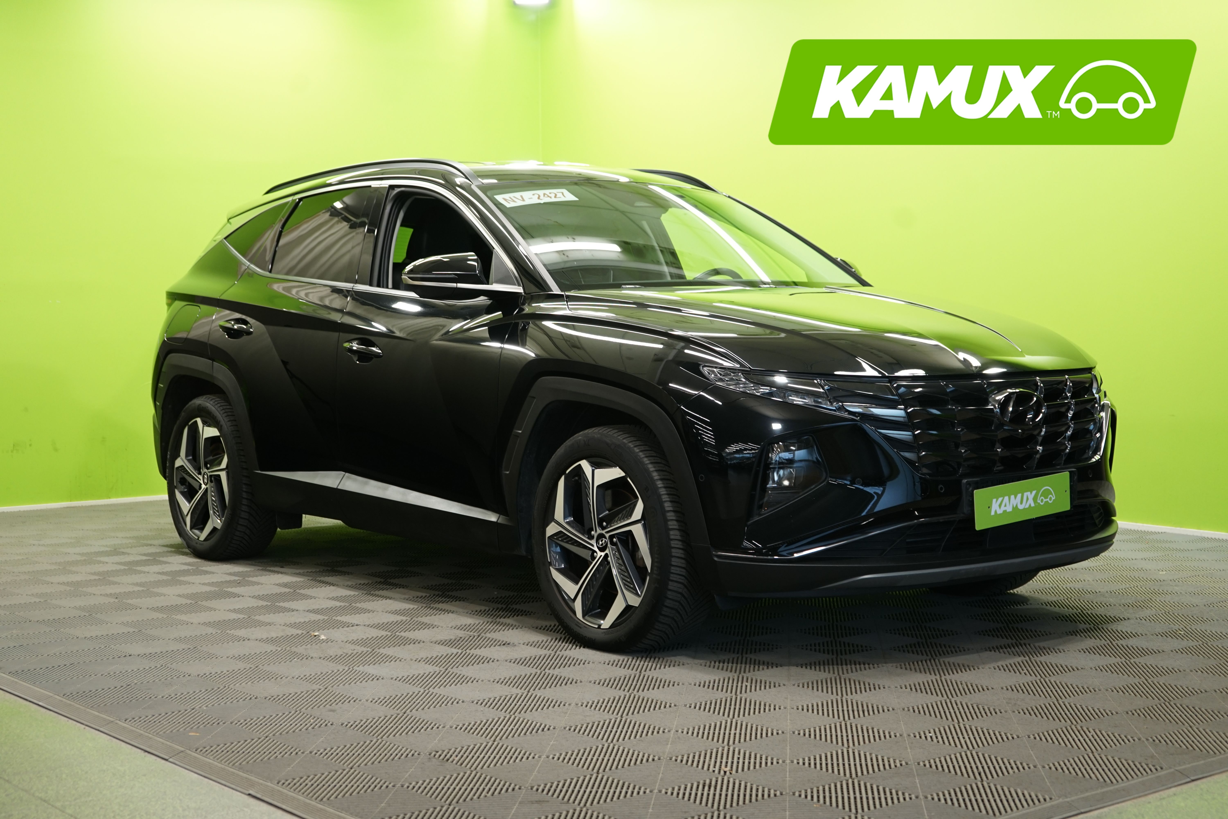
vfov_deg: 27.0
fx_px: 1705
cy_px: 410
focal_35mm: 50
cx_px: 614
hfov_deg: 39.6
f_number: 4.5
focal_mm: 50
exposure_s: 1/30
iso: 640
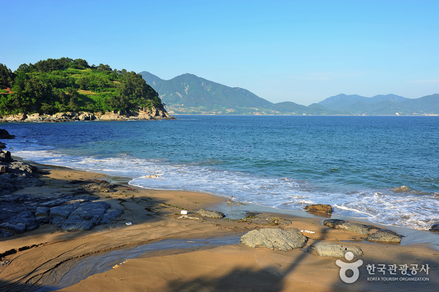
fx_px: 426
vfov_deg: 37.8
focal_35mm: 35
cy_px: 146
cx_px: 220
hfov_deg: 54.5
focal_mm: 35
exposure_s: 1/200
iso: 100
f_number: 7.1
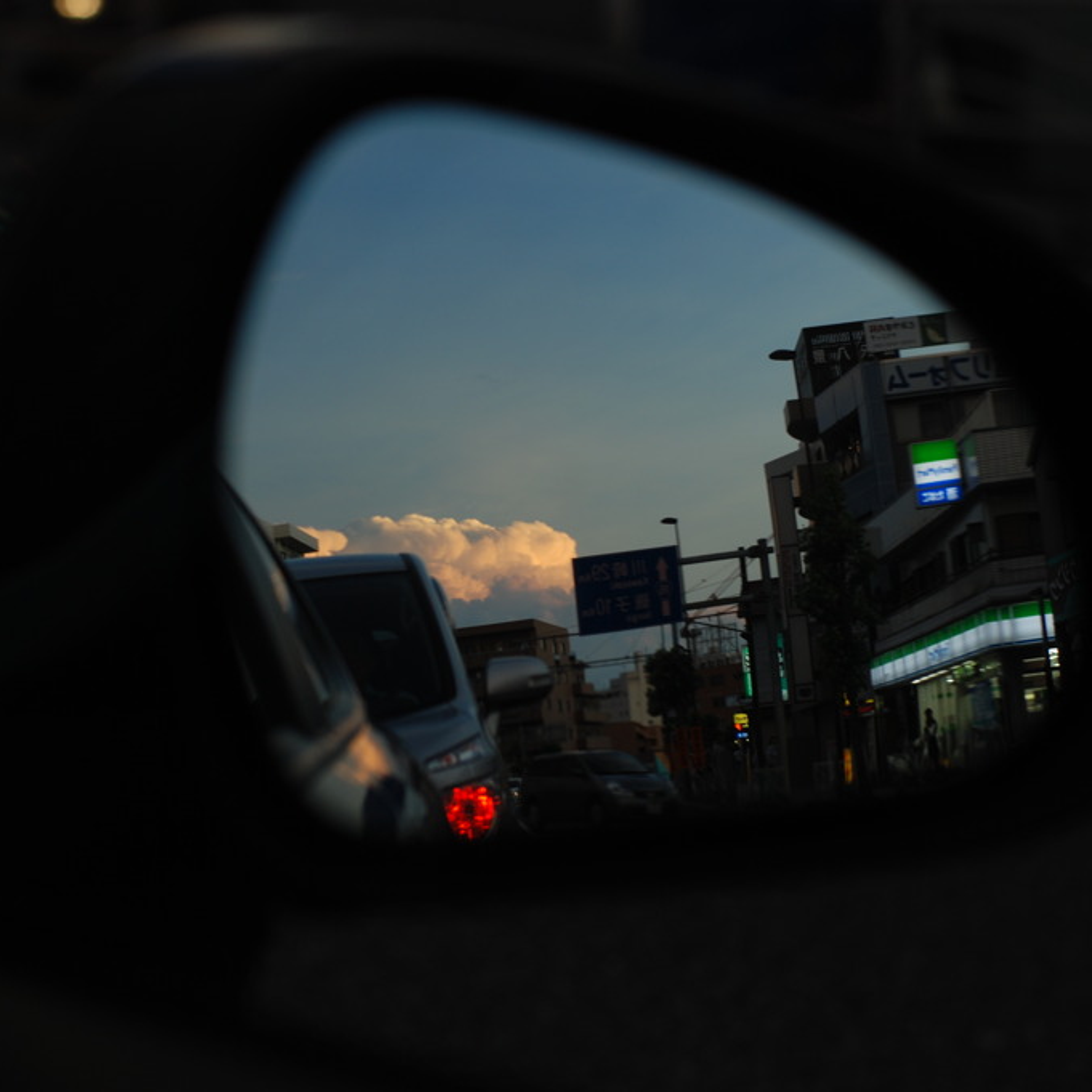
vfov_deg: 18.1
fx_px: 3426
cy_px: 548
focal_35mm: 96
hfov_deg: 18.1
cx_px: 502
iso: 100
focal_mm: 50
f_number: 5
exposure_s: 1/30
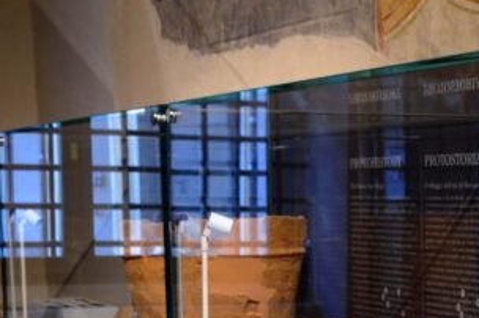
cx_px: 474
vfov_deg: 12.4
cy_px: 324
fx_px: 1449
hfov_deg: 18.3
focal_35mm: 109
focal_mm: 34
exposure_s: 1/30
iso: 800
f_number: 5
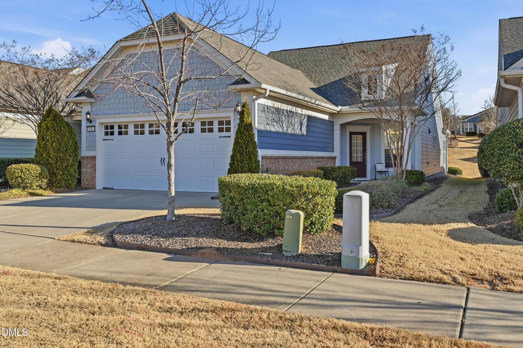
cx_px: 262
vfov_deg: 43.5
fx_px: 436
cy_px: 174
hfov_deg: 62.0
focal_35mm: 30
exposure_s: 1/5000
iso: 250
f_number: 9
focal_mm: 30
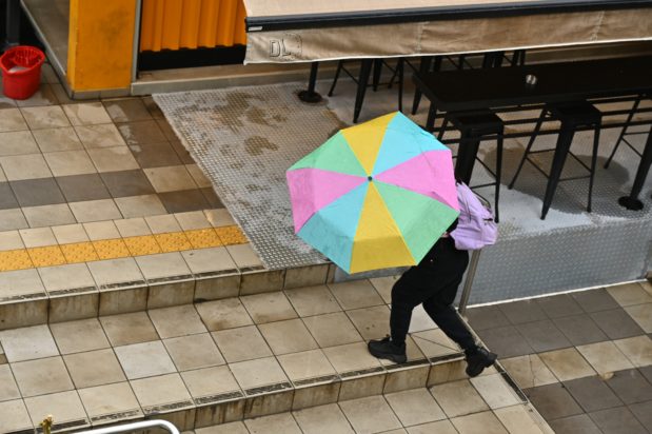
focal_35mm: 70
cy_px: 217
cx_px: 326
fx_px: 1267
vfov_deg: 19.4
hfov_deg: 28.9
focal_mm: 70
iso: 800
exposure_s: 1/1000
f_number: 5.6
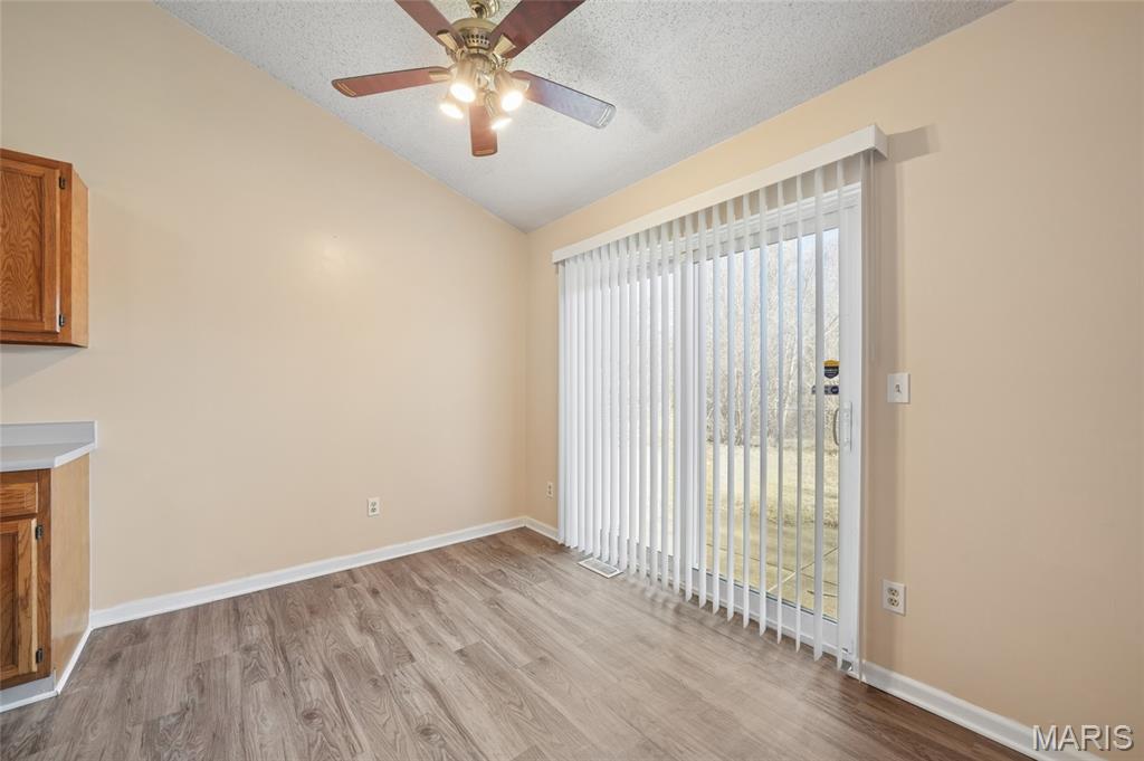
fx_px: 413
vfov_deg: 85.3
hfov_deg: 108.4
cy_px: 380
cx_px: 572
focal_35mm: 13
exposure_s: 1/40
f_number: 8
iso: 400
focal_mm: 13
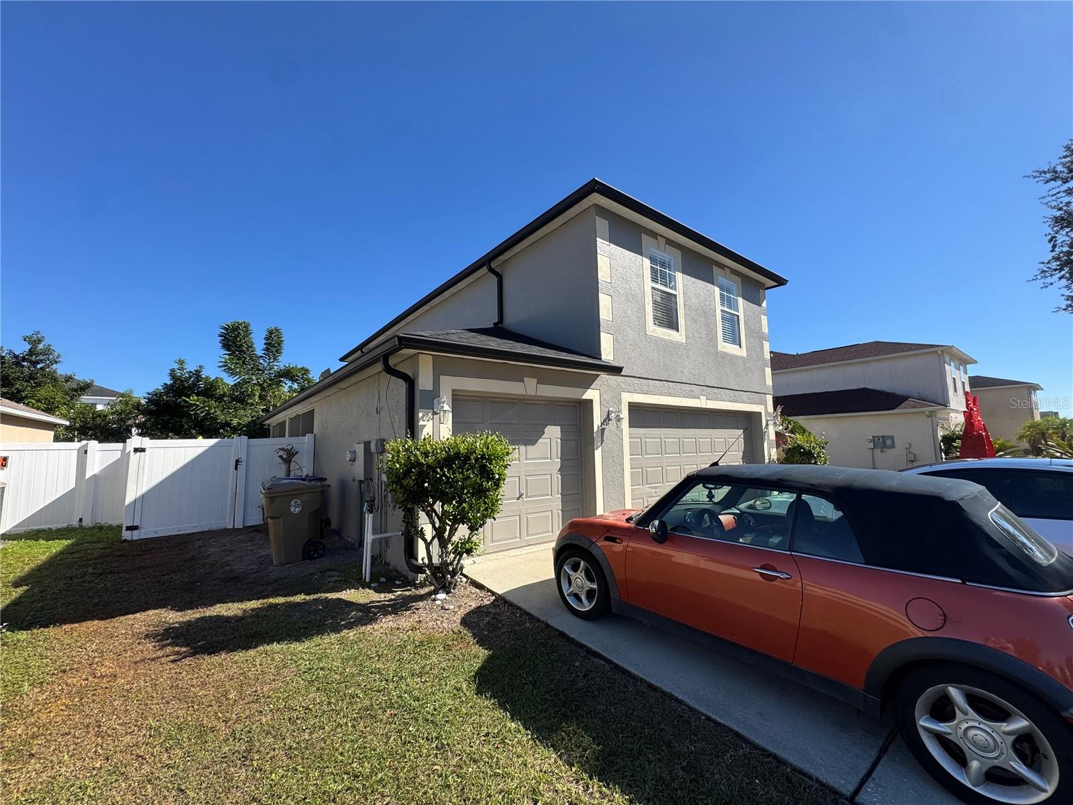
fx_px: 434
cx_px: 536
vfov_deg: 85.7
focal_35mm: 14
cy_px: 402
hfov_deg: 102.1
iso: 50
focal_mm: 2.22
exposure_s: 1/1370
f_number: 2.2
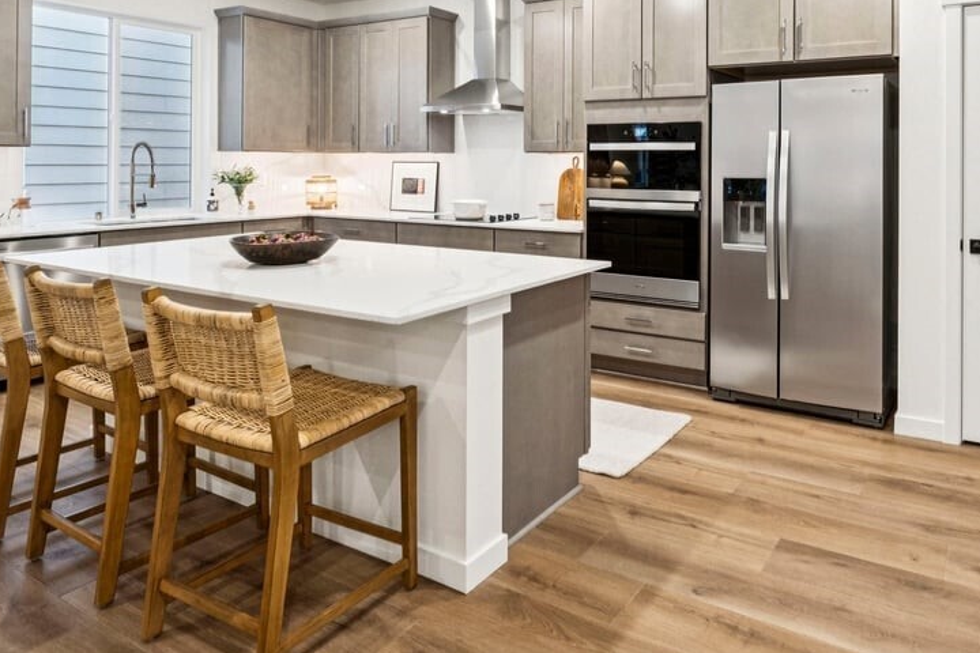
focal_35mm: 25
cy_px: 169
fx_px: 681
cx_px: 630
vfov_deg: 49.4
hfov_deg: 70.0
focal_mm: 10
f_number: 9
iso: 250
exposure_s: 1/3
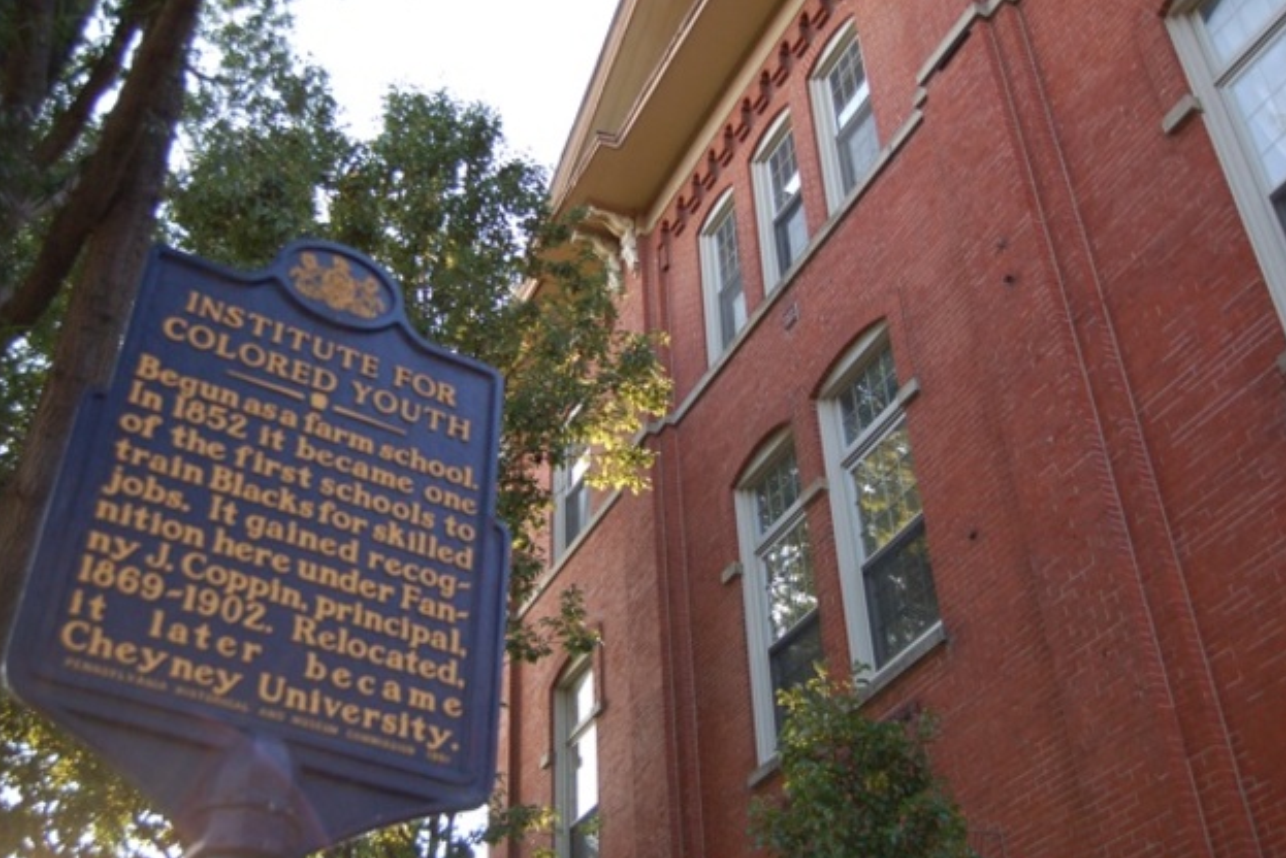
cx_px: 636
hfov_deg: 48.4
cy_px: 434
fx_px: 1429
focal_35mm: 40
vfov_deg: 33.4
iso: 800
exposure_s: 1/400
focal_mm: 26
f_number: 4.2
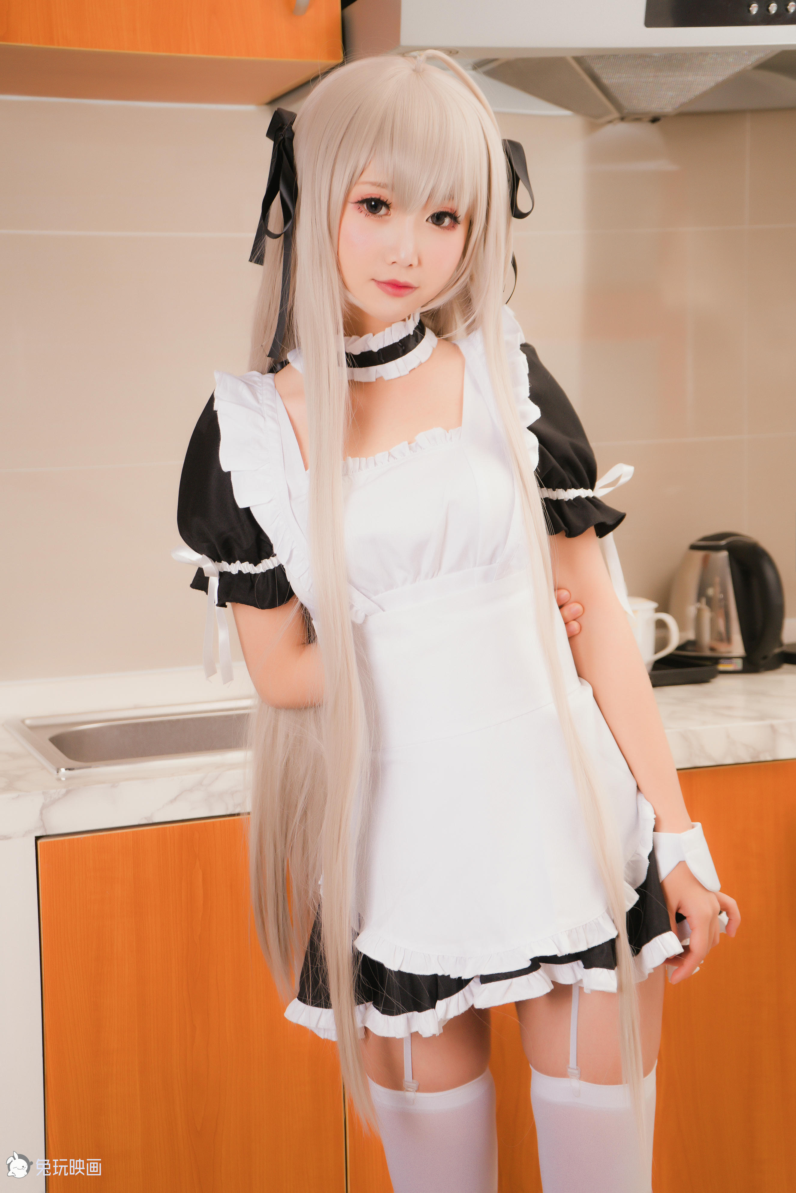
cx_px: 398
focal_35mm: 58
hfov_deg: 23.4
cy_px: 596
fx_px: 1923
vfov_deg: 34.5
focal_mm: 58
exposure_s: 1/125
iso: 800
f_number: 5.6
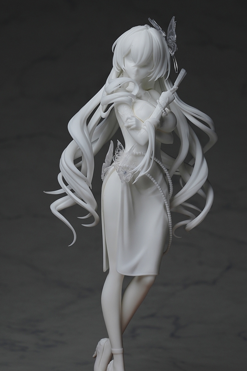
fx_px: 1215
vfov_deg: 17.3
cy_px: 202
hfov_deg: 11.6
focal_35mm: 118
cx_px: 138
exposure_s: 1/6
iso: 100
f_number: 11
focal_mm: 70
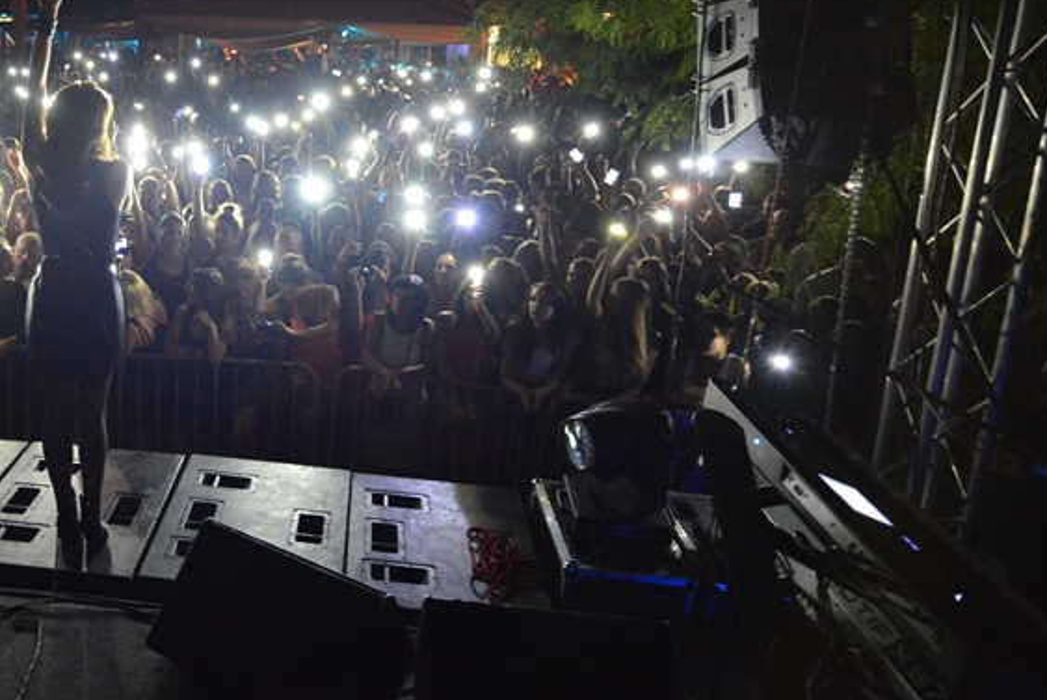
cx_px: 242
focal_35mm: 32
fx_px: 931
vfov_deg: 40.5
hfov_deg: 55.4
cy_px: 219
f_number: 3.2
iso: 5000
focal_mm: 20
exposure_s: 1/25
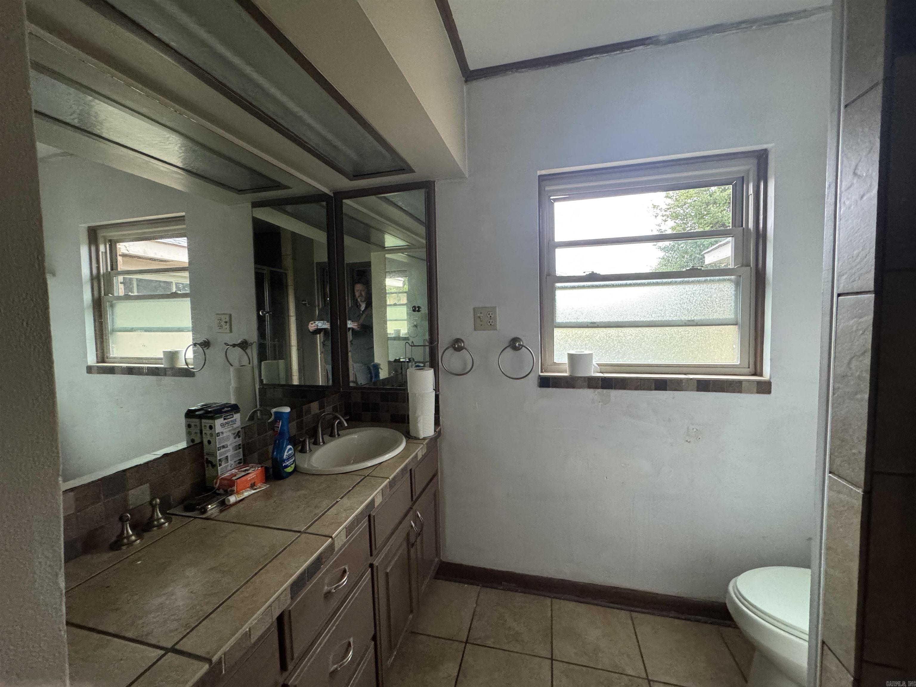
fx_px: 370
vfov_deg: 85.7
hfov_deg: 102.1
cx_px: 458
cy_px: 344
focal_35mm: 14
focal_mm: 2.22
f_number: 2.2
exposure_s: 1/60
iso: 640
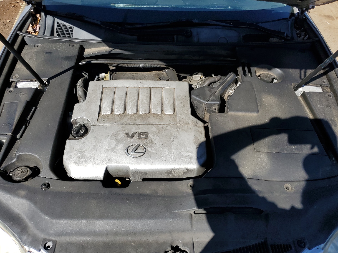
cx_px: 171
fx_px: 273
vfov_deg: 49.7
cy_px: 117
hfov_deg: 63.5
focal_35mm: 28
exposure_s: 1/2500
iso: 50
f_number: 1.5
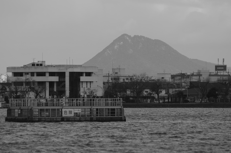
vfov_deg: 3.0
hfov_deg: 4.6
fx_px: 2881
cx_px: 116
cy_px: 76
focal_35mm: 450
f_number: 6.3
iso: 200
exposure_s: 1/500
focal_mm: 300
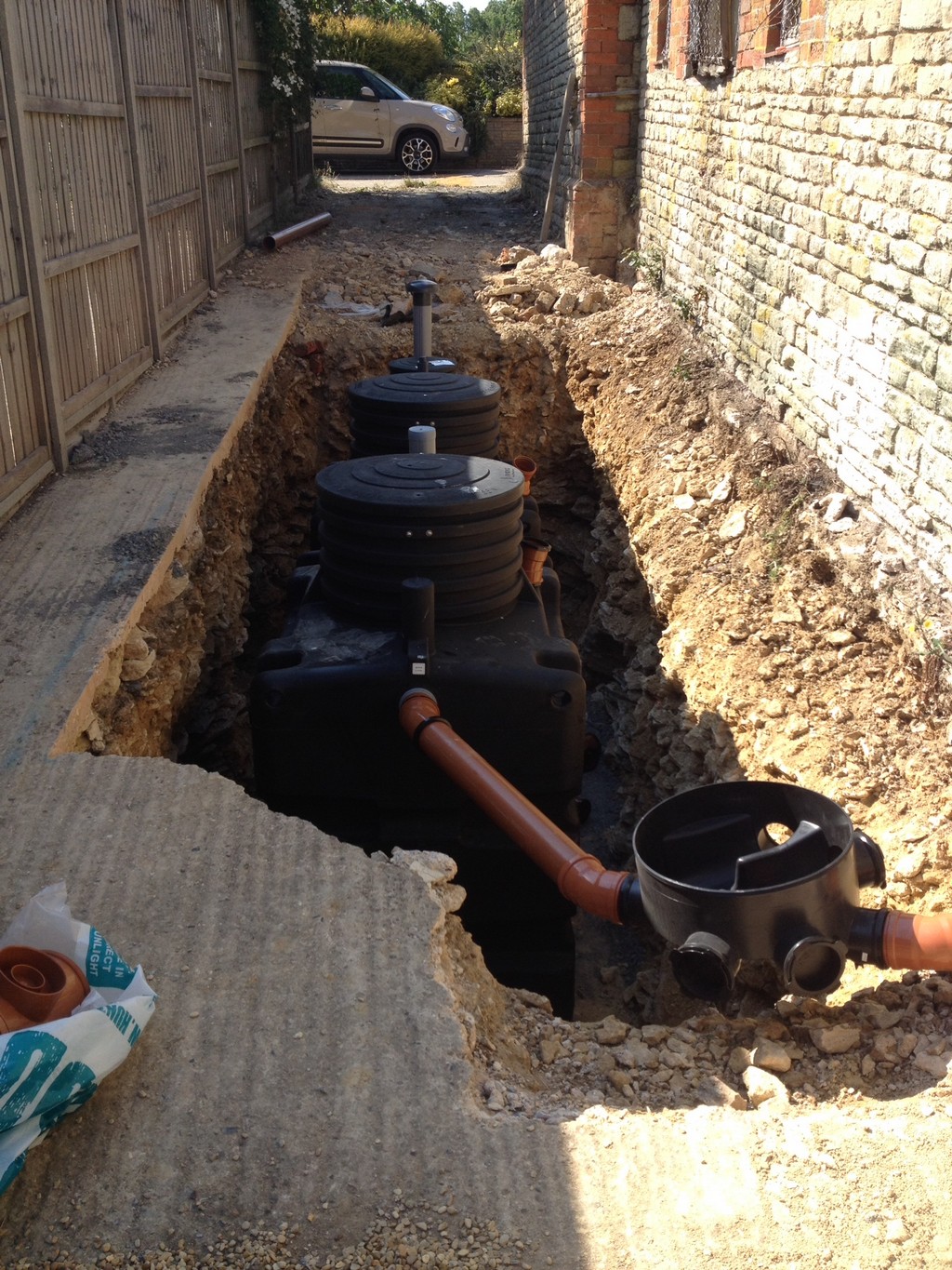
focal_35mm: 35
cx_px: 476
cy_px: 635
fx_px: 1283
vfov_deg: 52.6
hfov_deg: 40.7
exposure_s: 1/673
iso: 50
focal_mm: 4.28
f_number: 2.4
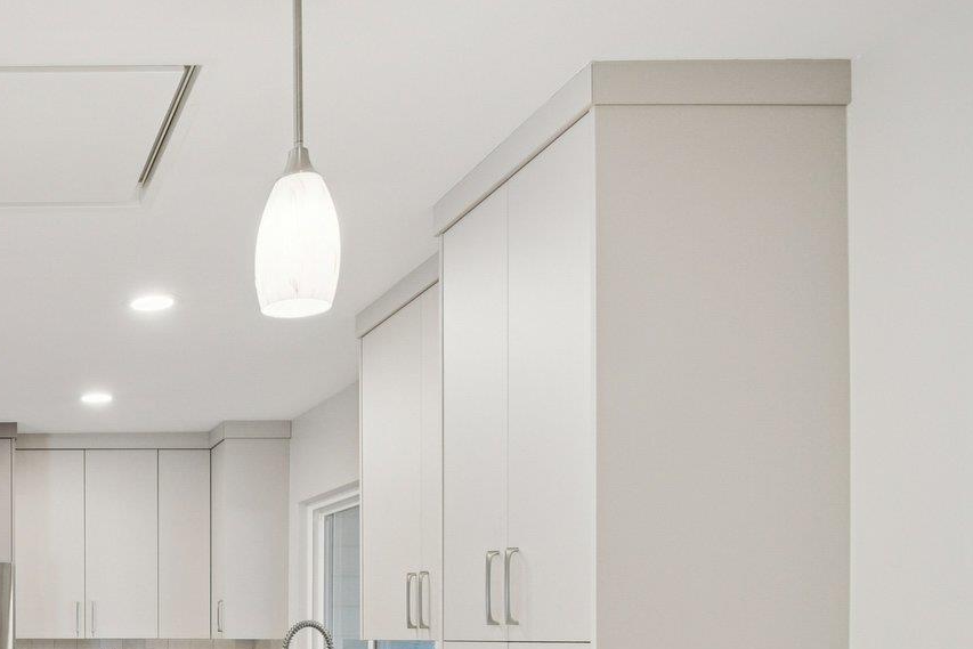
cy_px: 595
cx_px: -65
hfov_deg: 43.0
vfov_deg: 34.6
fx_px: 973
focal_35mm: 36
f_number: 8
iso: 400
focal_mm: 10
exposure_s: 1/10
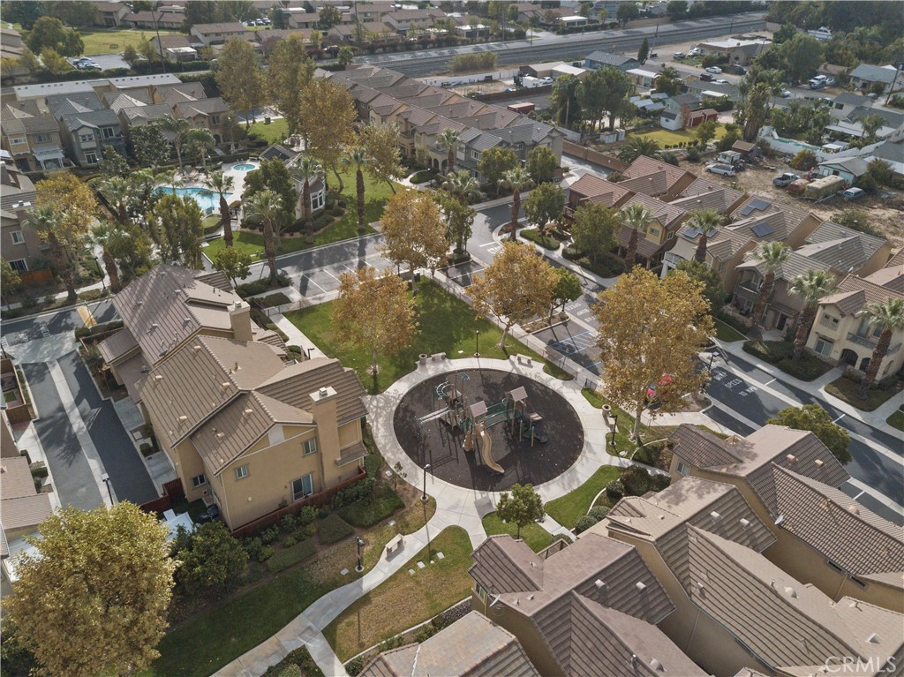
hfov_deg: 67.3
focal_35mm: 26
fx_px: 679
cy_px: 338
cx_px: 452
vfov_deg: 53.0
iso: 100
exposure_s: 1/3800
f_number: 2.2
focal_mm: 4.73
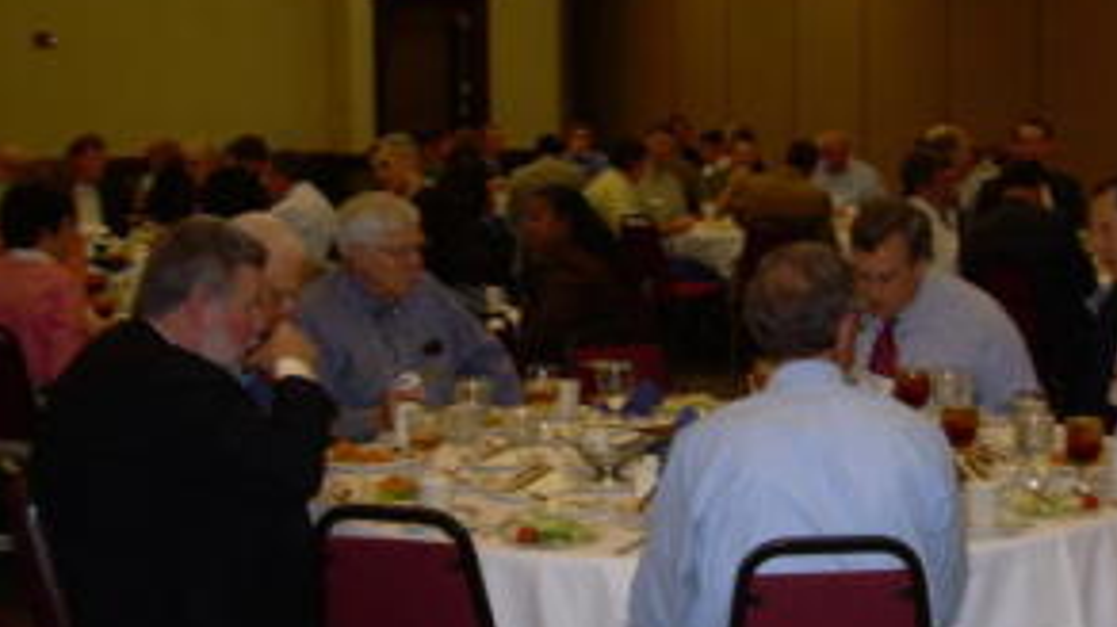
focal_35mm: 71
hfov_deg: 29.6
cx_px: 708
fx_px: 2102
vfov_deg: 17.0
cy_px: 296
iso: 84
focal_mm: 6.3
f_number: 2.8
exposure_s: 1/60
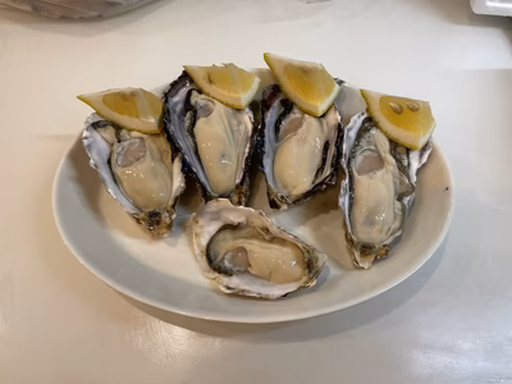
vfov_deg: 53.1
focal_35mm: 26
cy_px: 192
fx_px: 385
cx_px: 256
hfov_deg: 67.3
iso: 64
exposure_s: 1/100
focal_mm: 4.2
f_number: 1.6
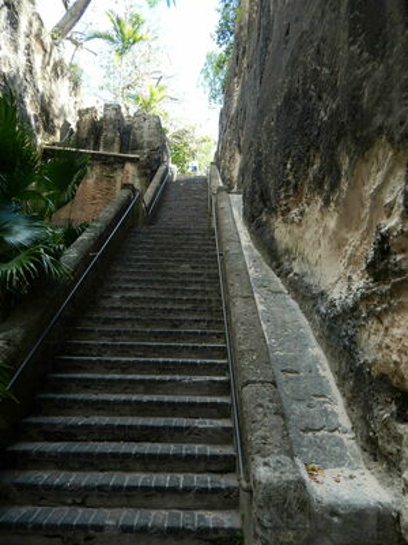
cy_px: 272
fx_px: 346
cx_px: 204
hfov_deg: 61.1
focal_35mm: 22
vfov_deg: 76.4
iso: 125
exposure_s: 1/200
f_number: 3
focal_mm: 4
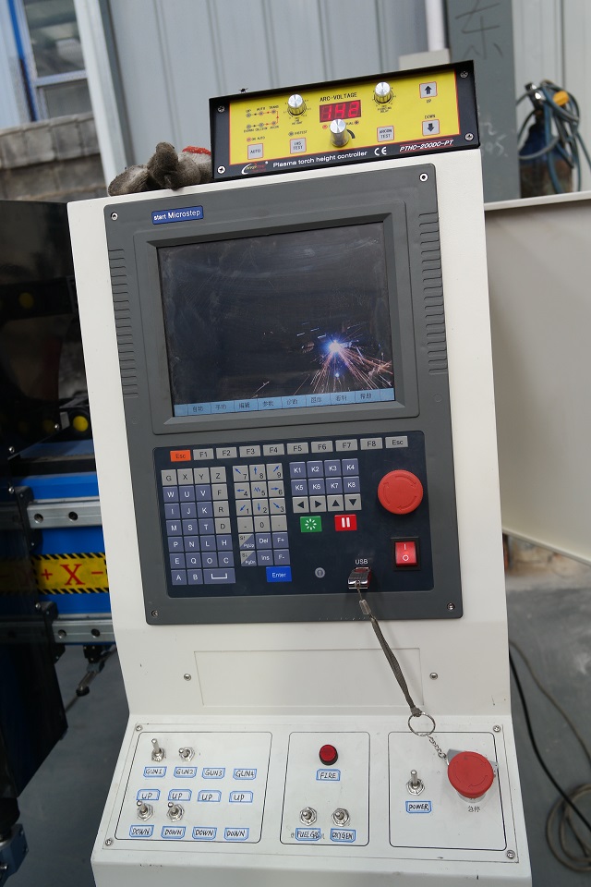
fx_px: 739
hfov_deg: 43.6
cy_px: 444
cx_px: 296
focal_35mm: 30
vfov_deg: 61.9
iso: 100
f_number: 3.5
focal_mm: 20
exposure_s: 1/100
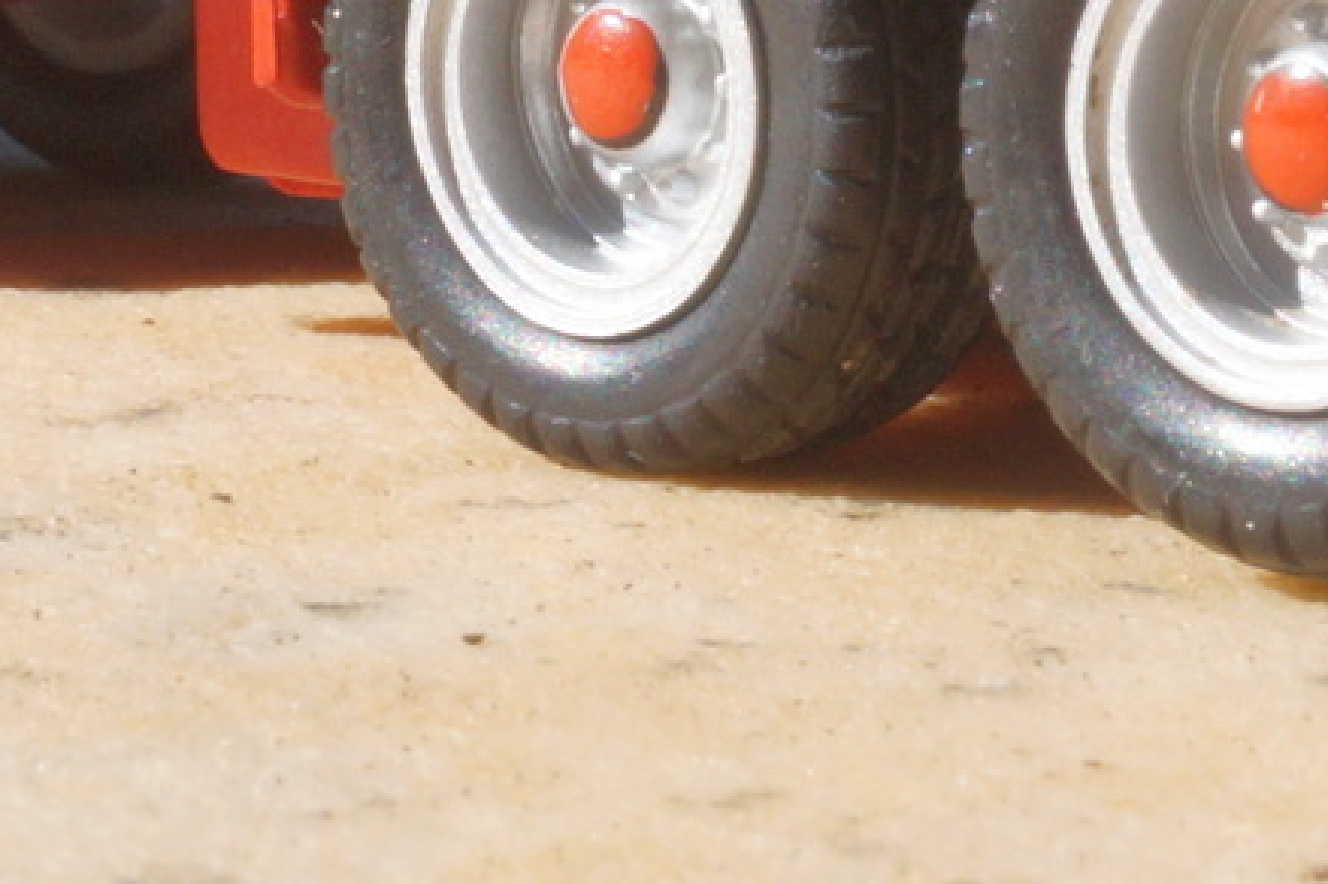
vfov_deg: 6.5
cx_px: 596
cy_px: -849
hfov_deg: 10.0
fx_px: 7556
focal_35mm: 205
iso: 320
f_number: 25
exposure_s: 1/60
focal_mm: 30
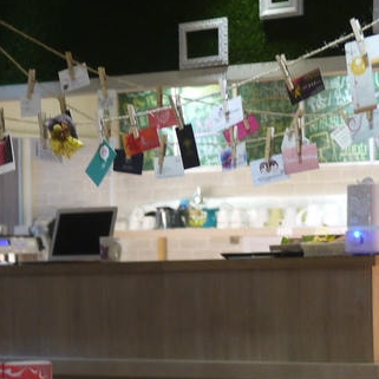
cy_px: 272
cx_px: 364
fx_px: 1635
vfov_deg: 13.2
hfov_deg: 13.1
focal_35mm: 132
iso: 250
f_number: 1.7
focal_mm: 20
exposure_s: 1/60
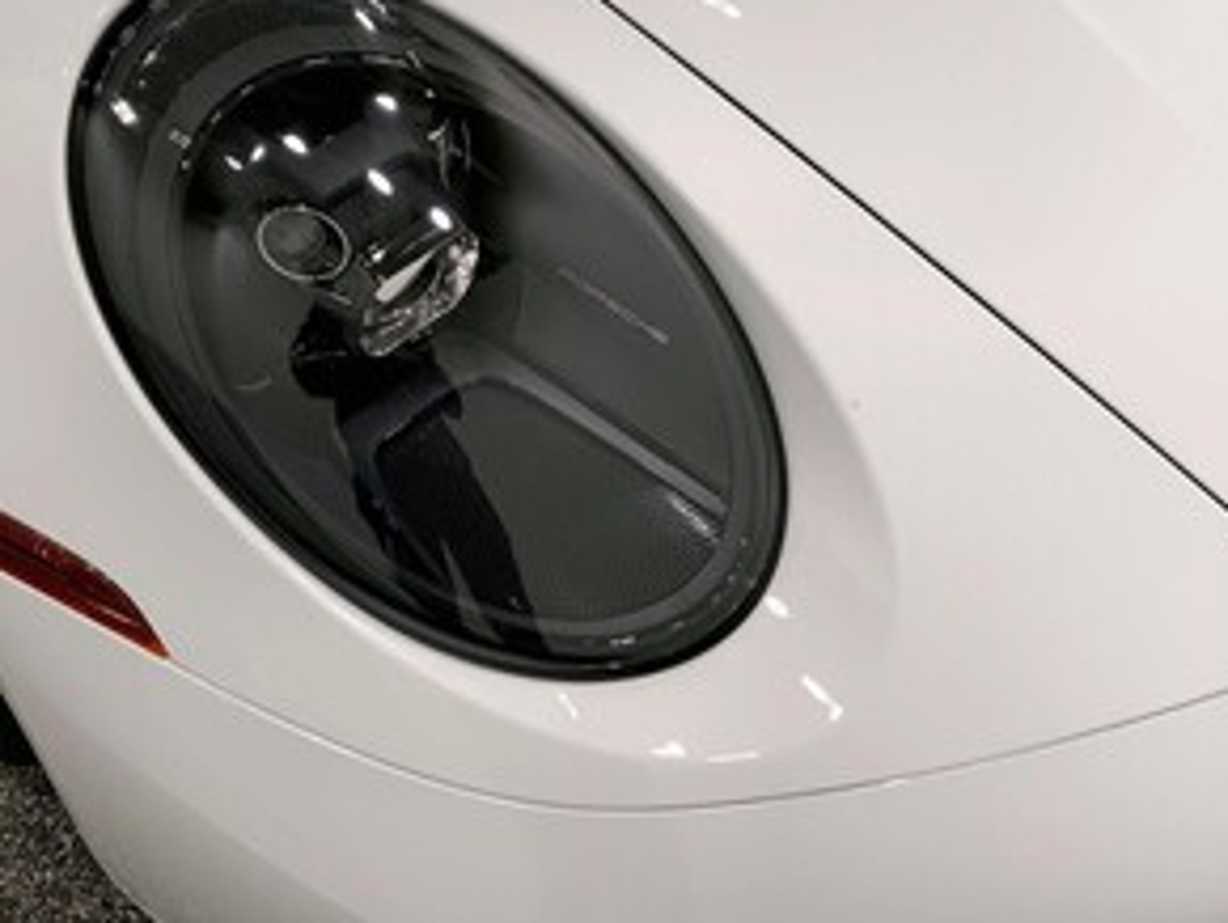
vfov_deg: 34.0
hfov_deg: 44.5
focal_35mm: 42
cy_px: 277
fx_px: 1491
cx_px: 478
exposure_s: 1/461
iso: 16
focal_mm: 3
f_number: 1.8
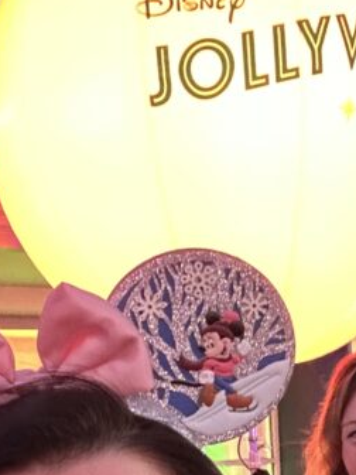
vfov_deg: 25.7
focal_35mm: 70
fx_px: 960
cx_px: 280
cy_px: 526
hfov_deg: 20.8
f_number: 1.9
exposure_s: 1/15
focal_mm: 2.69
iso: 800
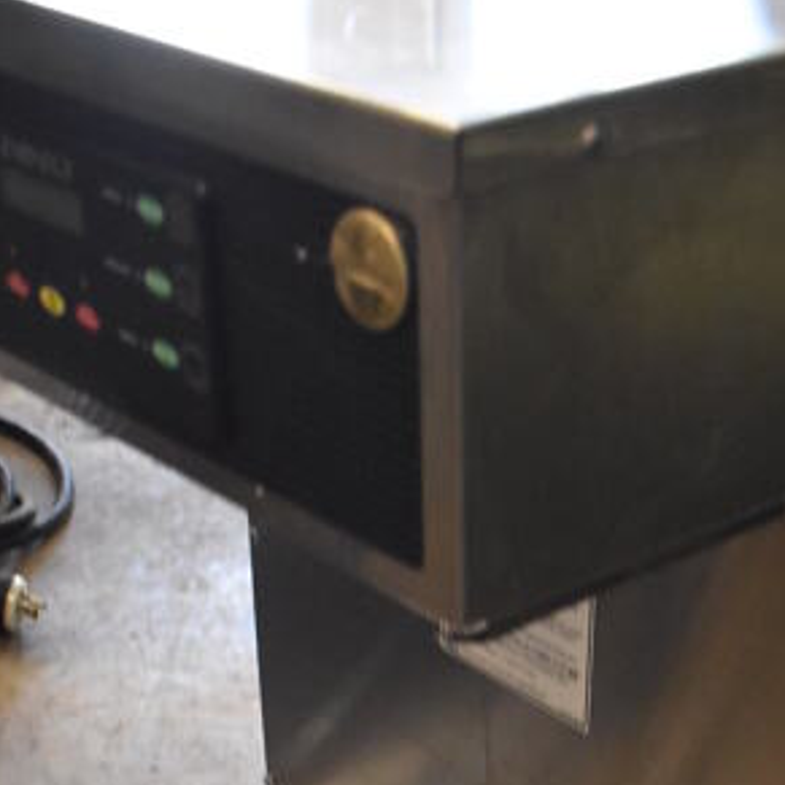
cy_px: 999
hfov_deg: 23.9
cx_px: 488
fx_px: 1847
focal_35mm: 72
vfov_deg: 21.8
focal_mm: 18
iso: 3200
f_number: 3.5
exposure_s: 1/125
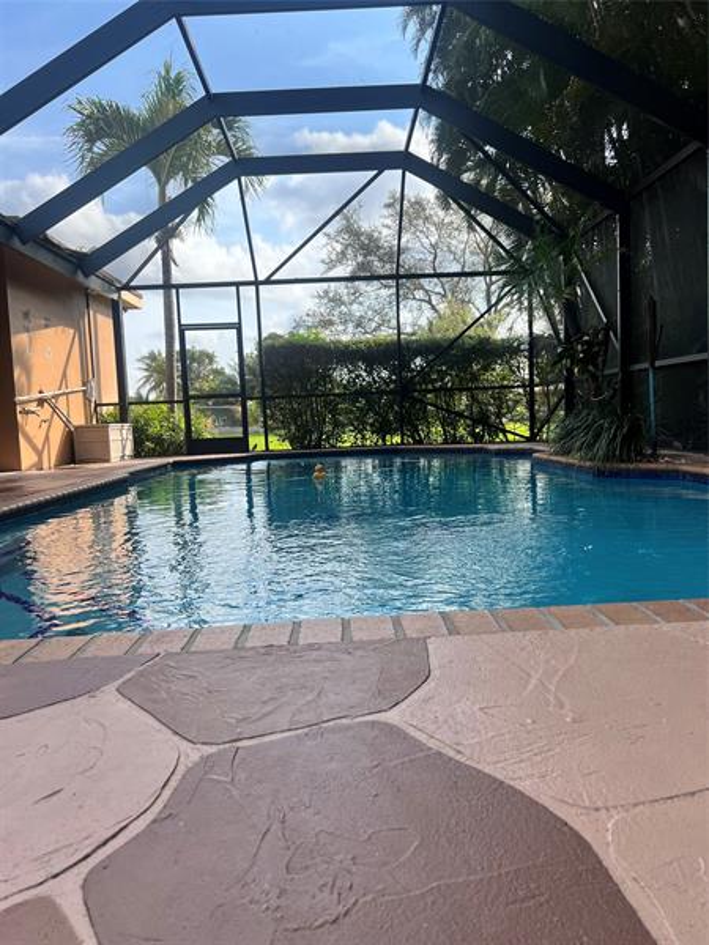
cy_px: 472
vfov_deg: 67.3
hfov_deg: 53.1
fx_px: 710
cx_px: 354
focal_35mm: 26
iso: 50
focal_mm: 5.7
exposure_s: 1/1361
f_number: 1.5
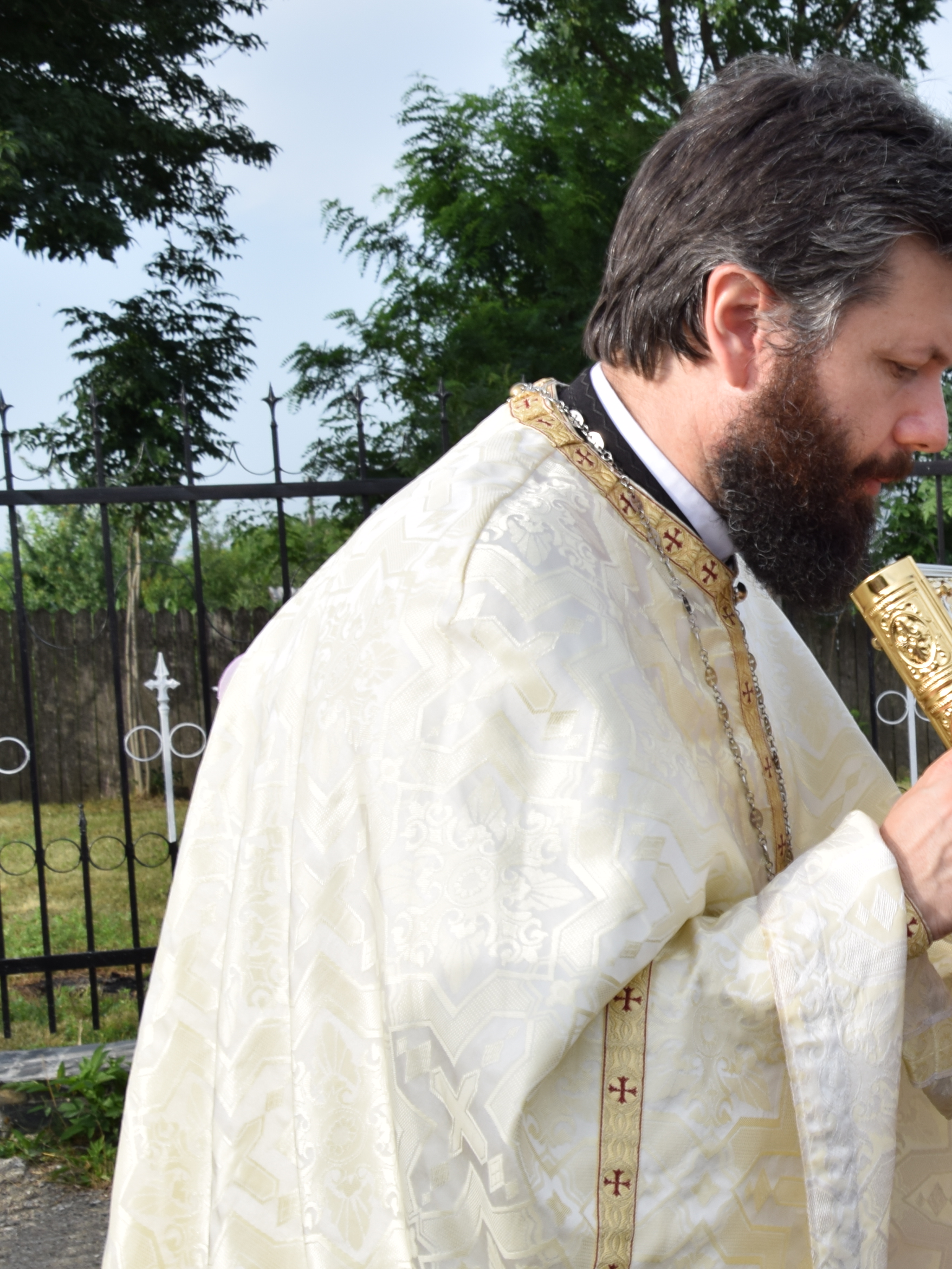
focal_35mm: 72
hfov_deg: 19.1
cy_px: 783
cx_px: 1183
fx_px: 2640
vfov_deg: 27.0
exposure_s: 1/100
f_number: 9
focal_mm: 26
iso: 100
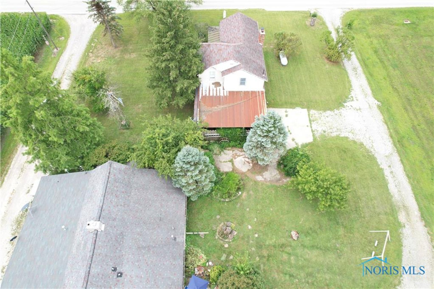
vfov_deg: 57.2
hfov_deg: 78.6
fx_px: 265
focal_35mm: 22
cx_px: 217
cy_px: 144
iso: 100
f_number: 2.8
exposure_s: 1/250
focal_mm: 8.38
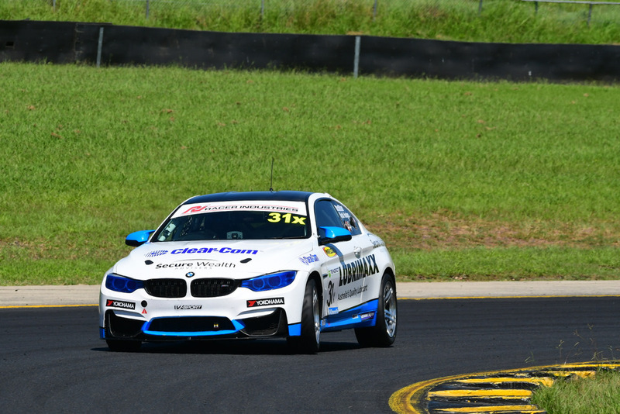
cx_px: 310
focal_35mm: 465
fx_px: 8011
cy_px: 207
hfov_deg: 4.4
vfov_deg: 3.0
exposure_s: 1/640
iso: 320
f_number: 11
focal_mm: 310
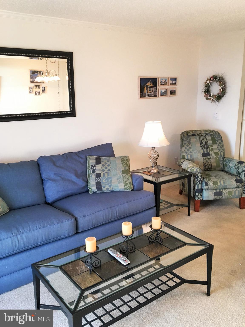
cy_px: 164
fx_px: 274
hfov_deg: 48.2
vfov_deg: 61.7
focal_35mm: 29
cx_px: 122
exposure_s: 1/30
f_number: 2.2
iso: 40
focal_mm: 4.15
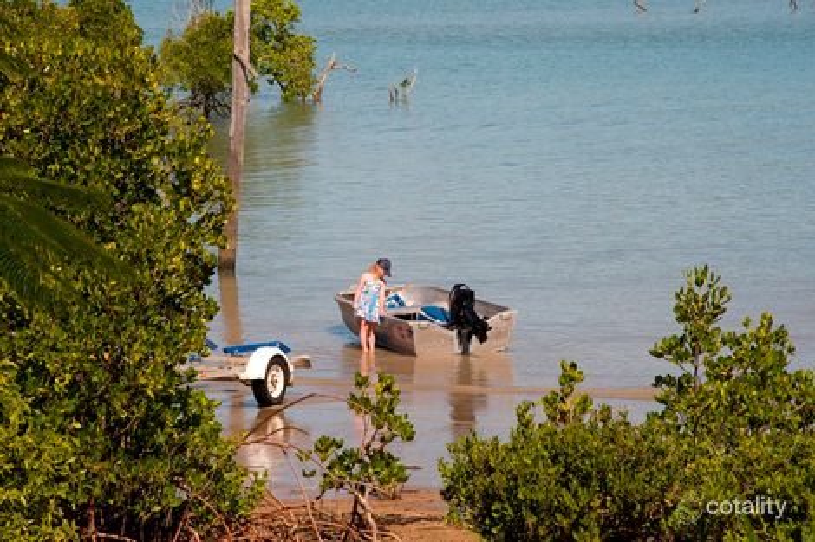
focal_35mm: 168
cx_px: 408
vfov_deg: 8.2
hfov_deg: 12.2
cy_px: 271
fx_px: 3802
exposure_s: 1/640
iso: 400
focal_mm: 112
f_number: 13
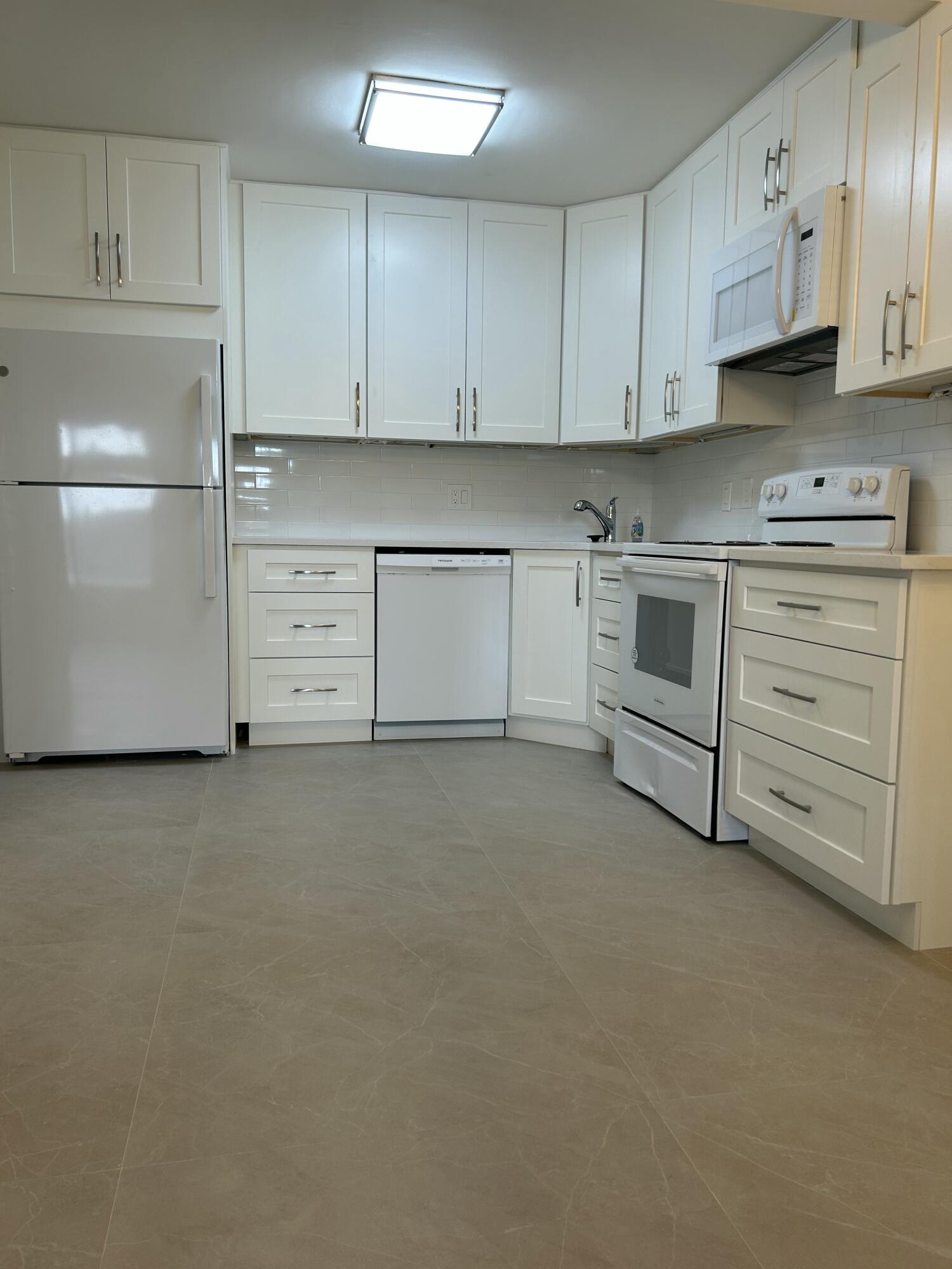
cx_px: 476
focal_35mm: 26
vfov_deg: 67.3
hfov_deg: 53.1
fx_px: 953
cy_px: 634
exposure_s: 1/120
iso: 50
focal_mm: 5.7
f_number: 1.5
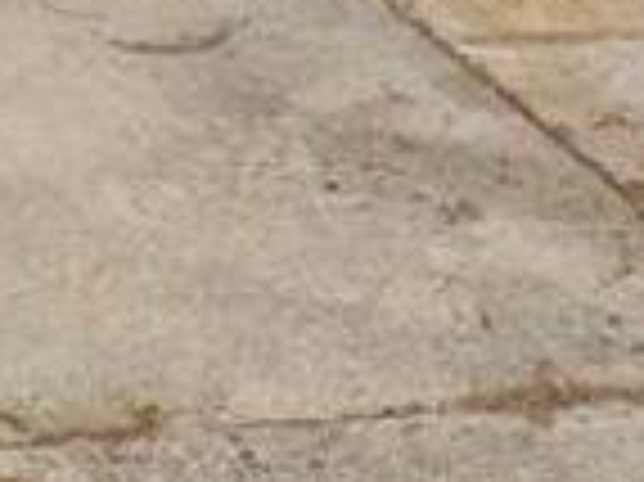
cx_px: -414
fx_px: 2398
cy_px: -768
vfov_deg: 9.8
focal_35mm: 129
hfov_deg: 14.0
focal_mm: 6.06
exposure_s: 1/912
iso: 50
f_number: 1.8
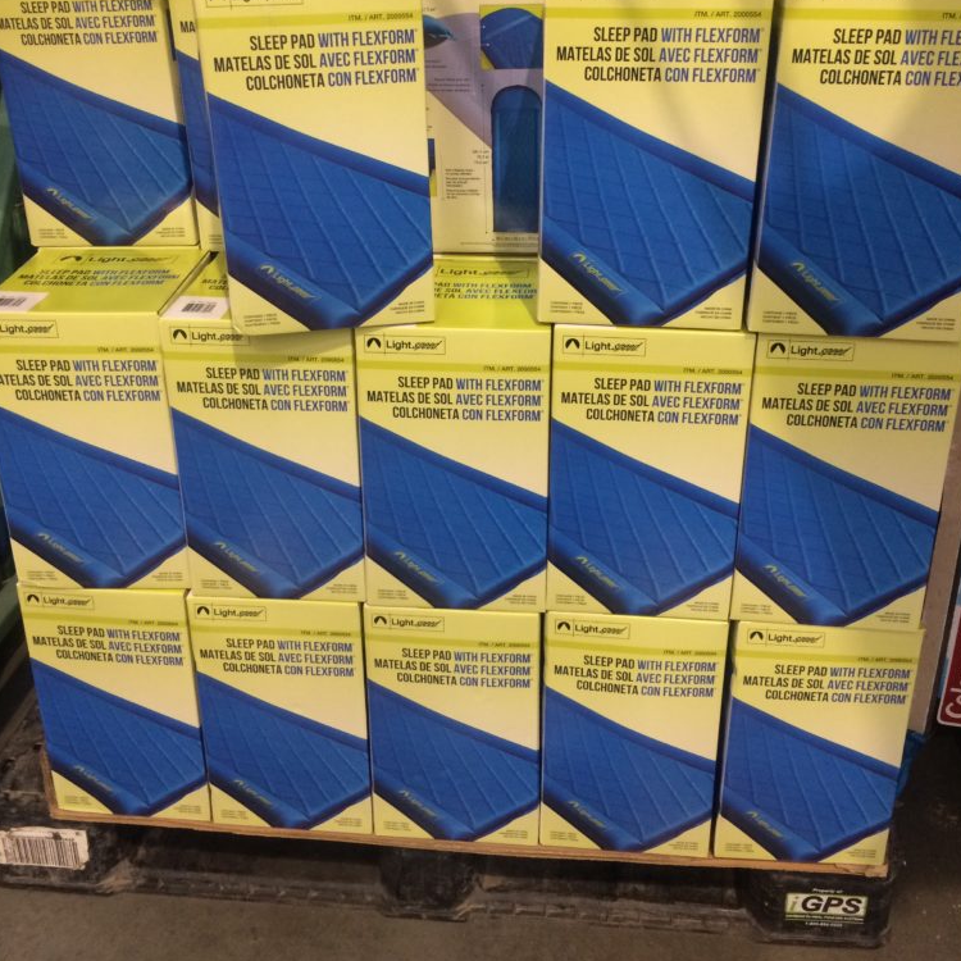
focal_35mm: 35
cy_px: 329
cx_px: 486
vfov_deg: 46.6
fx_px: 1099
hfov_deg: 47.2
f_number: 2.2
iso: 160
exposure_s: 1/30
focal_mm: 4.15
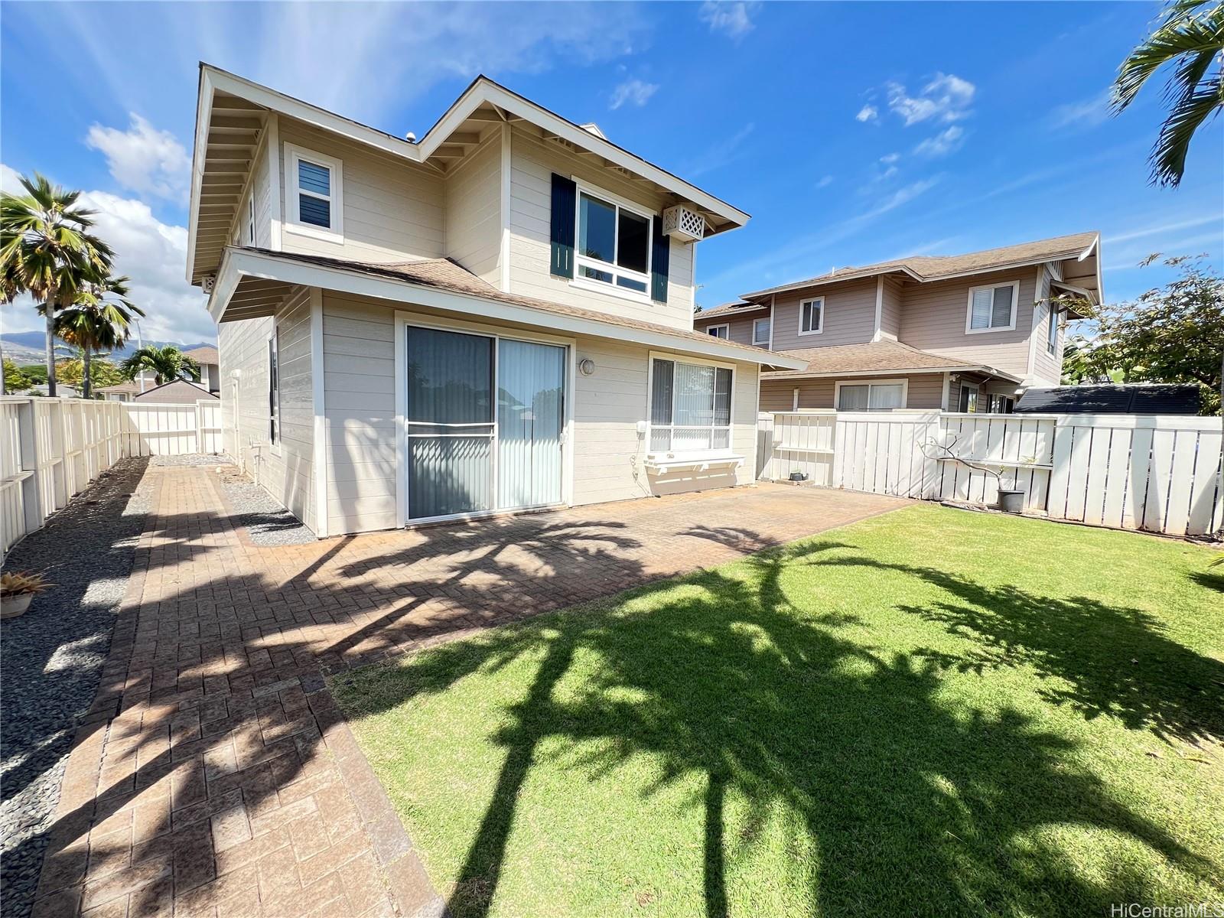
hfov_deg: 106.2
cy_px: 459
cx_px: 612
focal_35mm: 13
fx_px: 460
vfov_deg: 89.9
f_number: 1.8
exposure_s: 1/380
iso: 32
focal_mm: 1.57
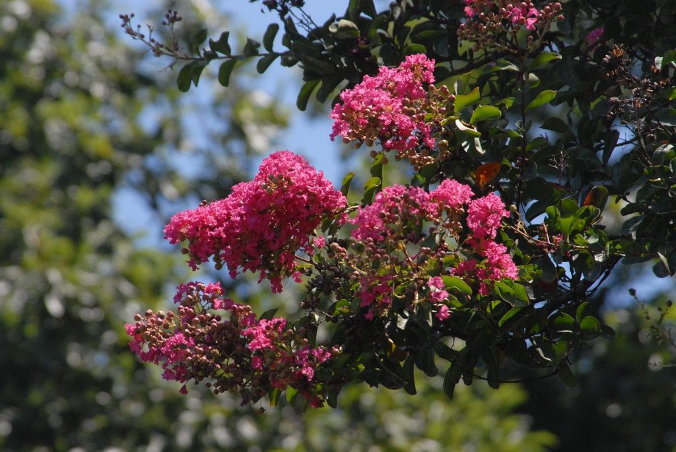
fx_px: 8458
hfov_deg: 4.6
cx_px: 338
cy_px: 226
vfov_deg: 3.1
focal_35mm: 450
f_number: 9
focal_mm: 300
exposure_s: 1/320
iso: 400
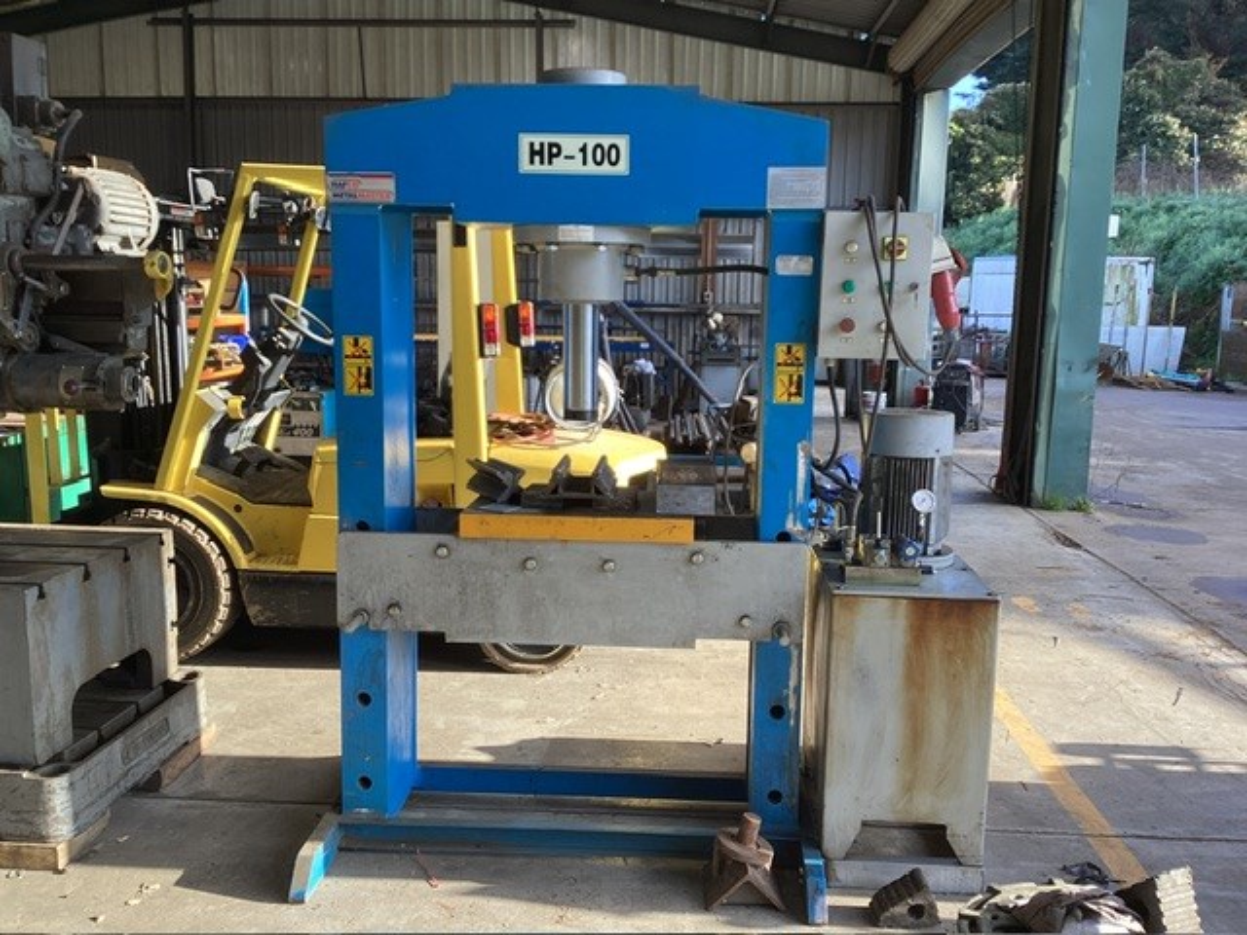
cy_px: 468
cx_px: 624
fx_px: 1117
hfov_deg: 58.4
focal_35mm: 31
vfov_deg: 45.4
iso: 32
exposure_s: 1/120
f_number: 2.4
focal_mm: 3.3
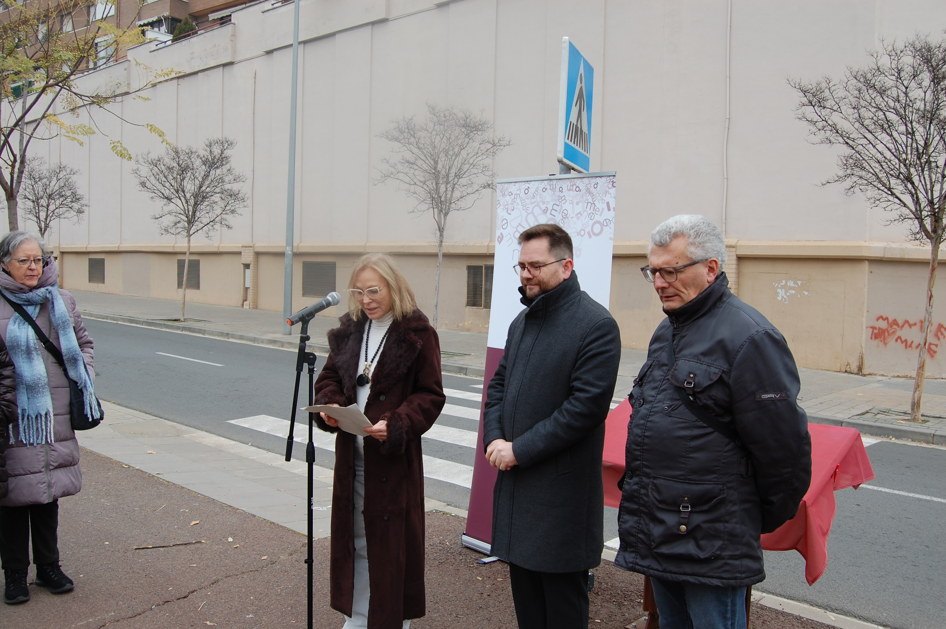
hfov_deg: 62.0
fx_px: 788
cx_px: 473
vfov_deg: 43.5
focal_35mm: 30
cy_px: 314
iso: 200
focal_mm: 20
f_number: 7.1
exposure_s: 1/200
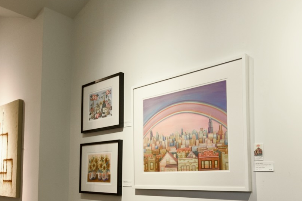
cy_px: 128
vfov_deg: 41.9
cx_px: 116
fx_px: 260
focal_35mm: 31
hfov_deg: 59.6
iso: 1000
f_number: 4
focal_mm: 14
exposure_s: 1/100
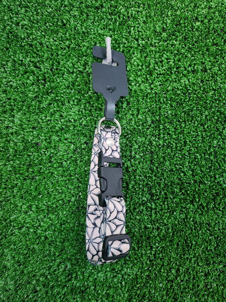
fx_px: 209
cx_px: 113
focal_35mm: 24
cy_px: 151
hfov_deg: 56.8
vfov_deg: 71.6
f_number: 1.8
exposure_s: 1/100
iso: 400
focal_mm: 5
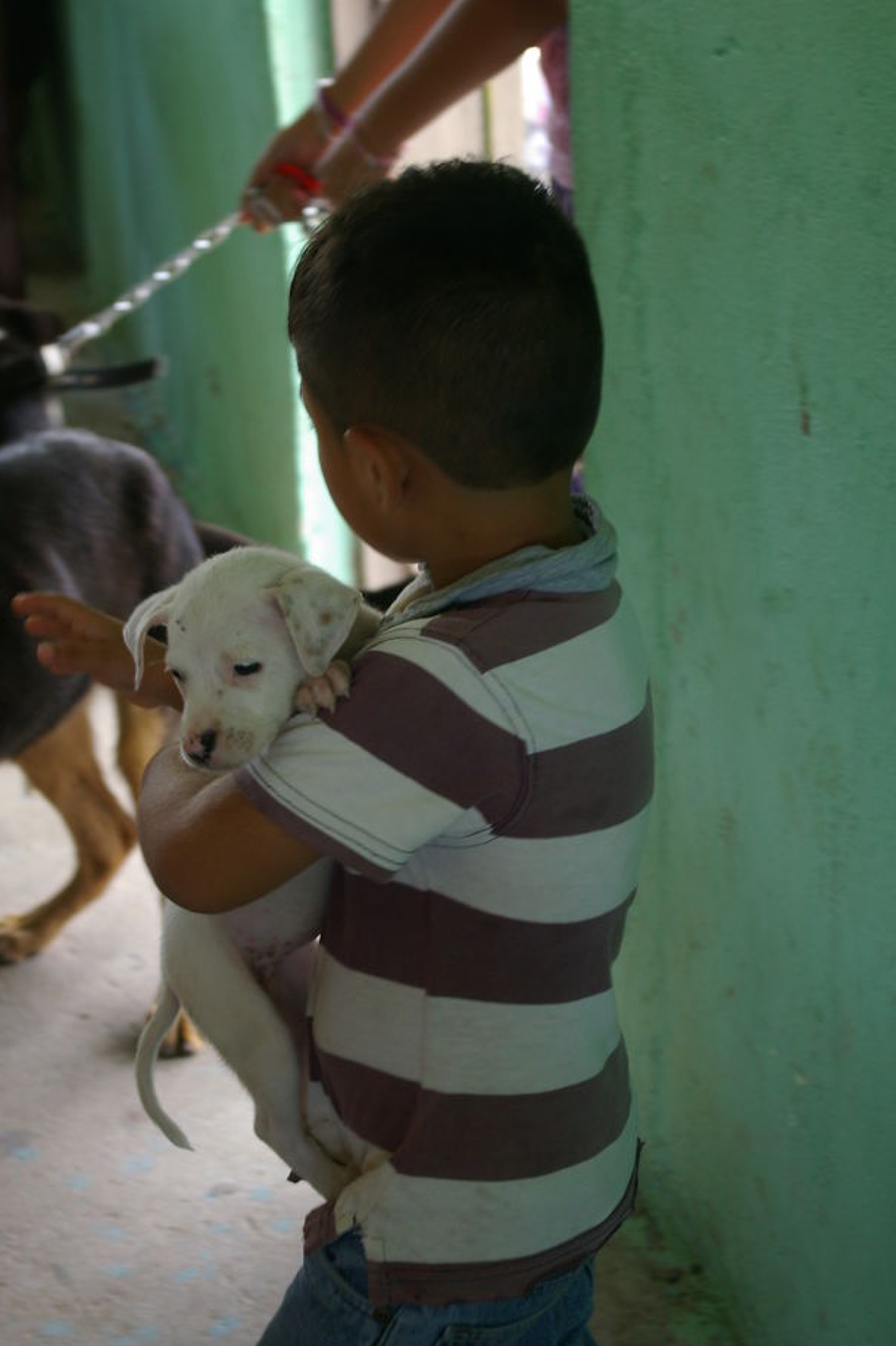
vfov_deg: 26.1
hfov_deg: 17.6
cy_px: 690
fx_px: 2899
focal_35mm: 78
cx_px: 424
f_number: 4.5
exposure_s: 1/30
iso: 400
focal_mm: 45
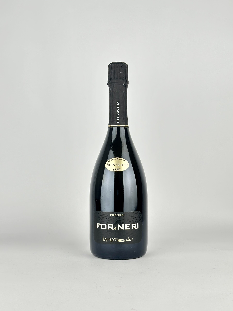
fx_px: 431
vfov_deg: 39.7
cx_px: 116
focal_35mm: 48
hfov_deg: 30.3
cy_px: 156
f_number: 1.78
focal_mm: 6.86
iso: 80
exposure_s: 1/215
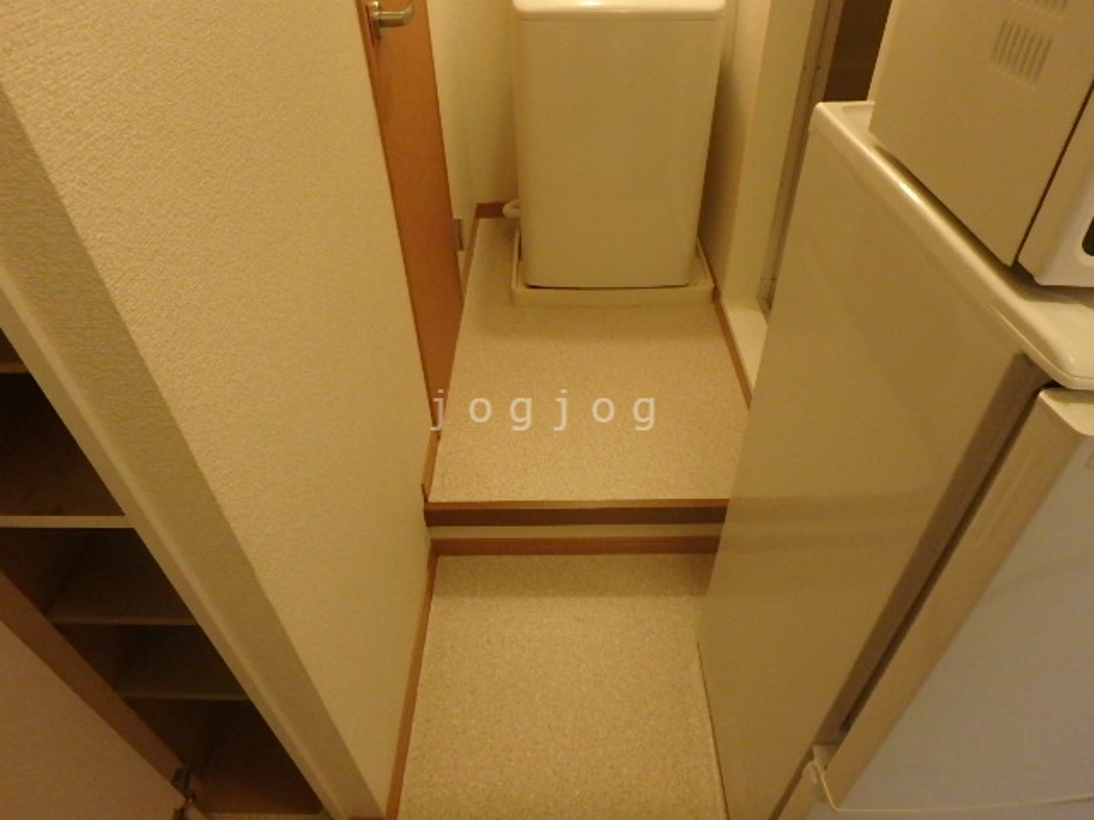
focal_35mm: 21
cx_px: 547
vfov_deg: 63.4
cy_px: 410
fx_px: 664
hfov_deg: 79.0
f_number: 3.5
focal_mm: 3.7
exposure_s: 1/20
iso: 800
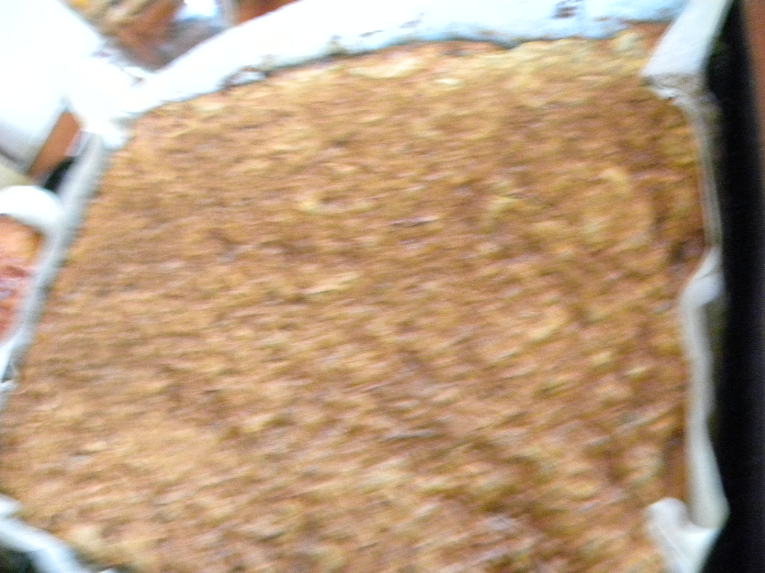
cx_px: 382
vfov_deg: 53.1
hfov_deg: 67.3
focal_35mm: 26
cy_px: 286
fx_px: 575
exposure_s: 1/3.8
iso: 800
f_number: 2.8
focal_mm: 4.6
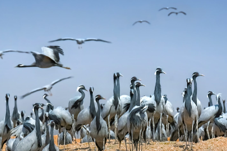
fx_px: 3411
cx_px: 48
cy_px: 114
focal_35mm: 541
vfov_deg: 2.5
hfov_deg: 3.8
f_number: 11
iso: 200
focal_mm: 200
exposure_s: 1/1600
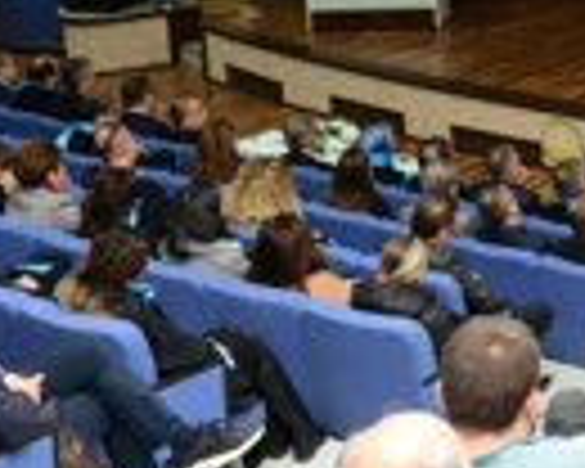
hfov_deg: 16.3
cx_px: 652
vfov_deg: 13.3
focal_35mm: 114
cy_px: -38
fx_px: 1974
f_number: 4
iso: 1600
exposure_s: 1/80
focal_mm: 36
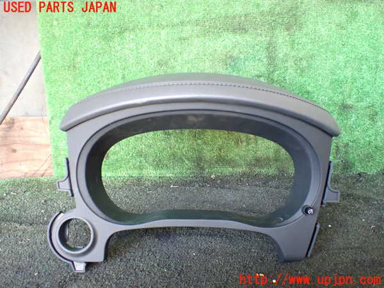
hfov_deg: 60.0
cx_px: 192
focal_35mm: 30
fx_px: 333
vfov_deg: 46.8
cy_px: 144
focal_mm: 5.4
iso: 800
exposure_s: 1/80
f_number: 2.3
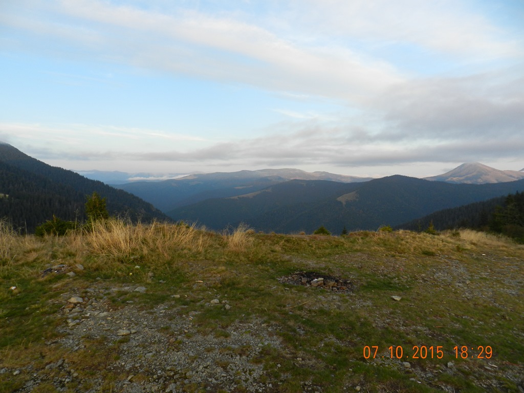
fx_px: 348
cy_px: 196
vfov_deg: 58.9
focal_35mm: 23
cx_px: 262
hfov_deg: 73.9
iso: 160
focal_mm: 4
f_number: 3.4
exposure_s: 1/200
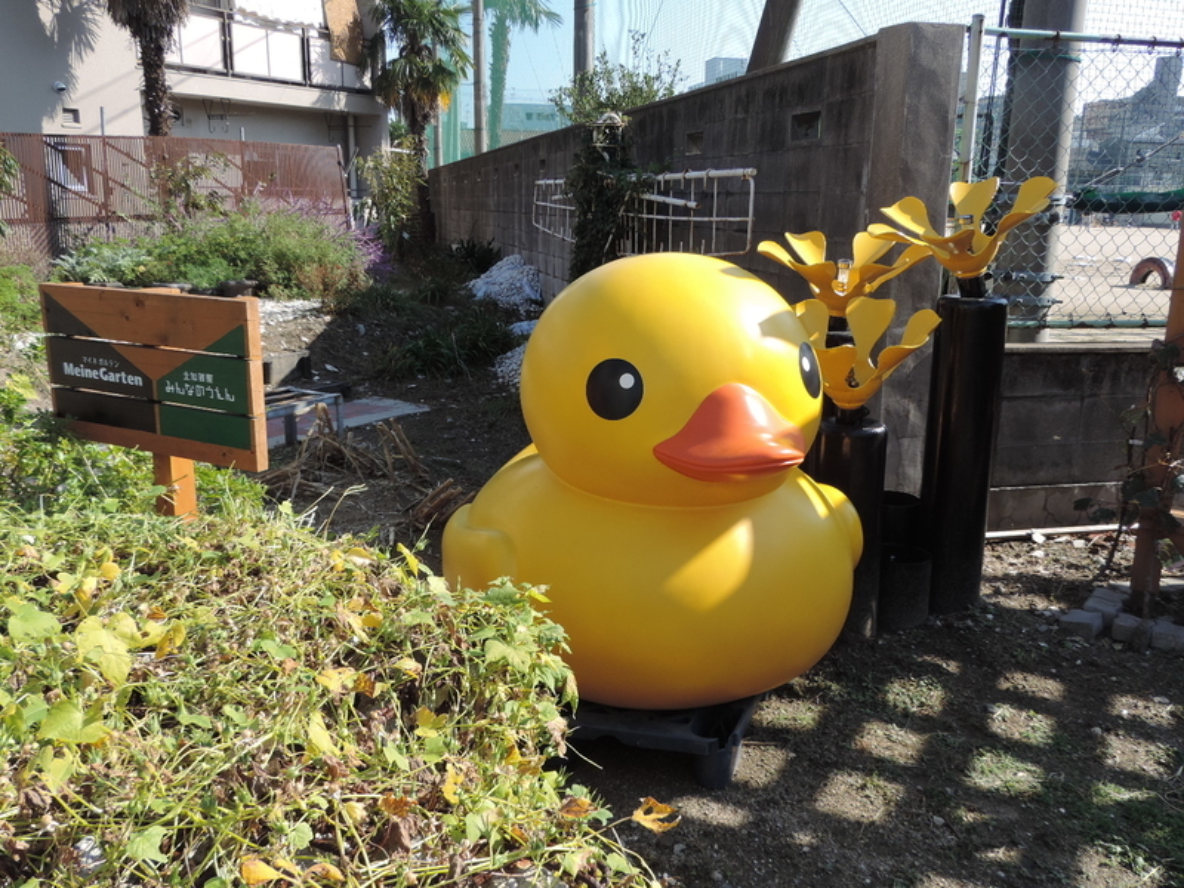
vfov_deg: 46.8
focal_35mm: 30
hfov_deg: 60.0
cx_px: 592
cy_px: 444
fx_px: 1026
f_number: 3.1
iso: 80
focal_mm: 5.3
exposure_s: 1/500
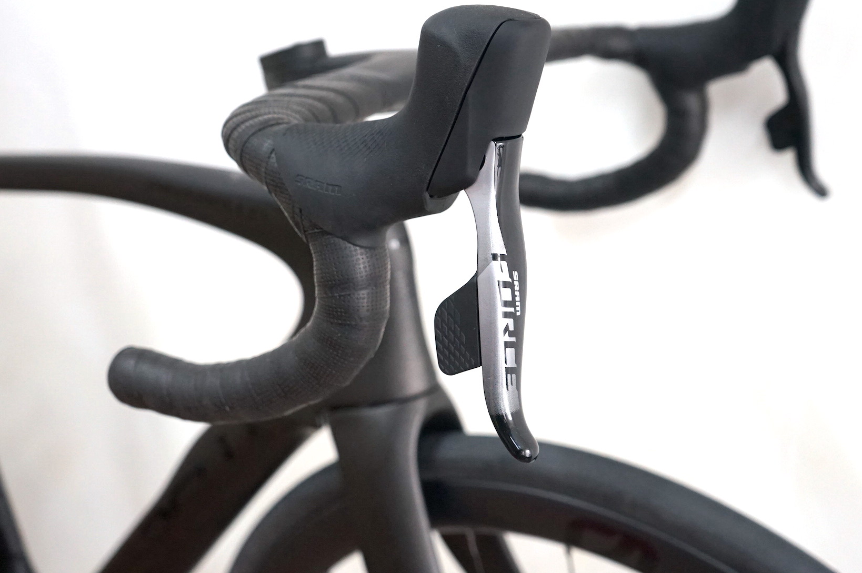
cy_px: 260
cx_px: 402
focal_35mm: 47
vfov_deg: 28.6
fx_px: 1124
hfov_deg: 41.9
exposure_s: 1/160
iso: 1600
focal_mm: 35
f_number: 4.5
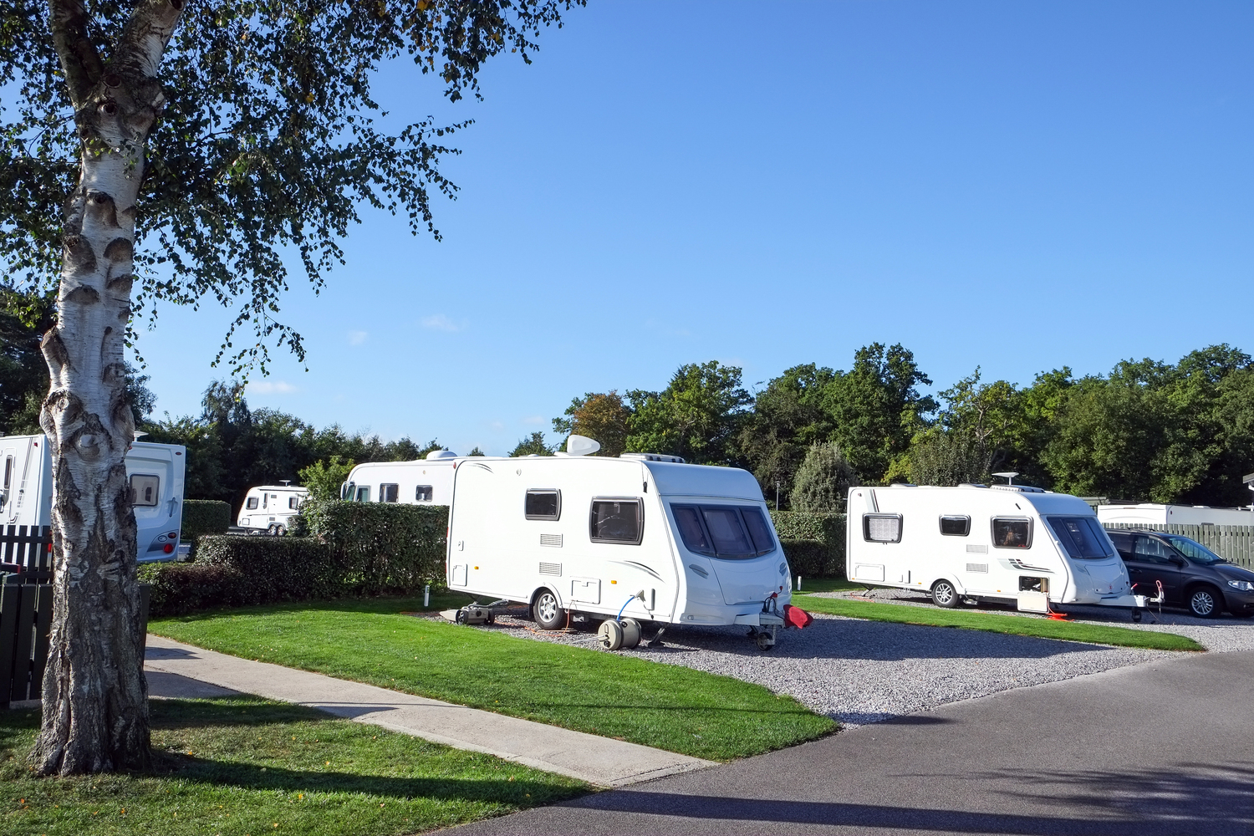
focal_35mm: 29
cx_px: 627
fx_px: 1010
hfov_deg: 63.7
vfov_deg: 45.0
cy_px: 418
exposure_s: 1/400
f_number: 6.4
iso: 200
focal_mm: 19.6
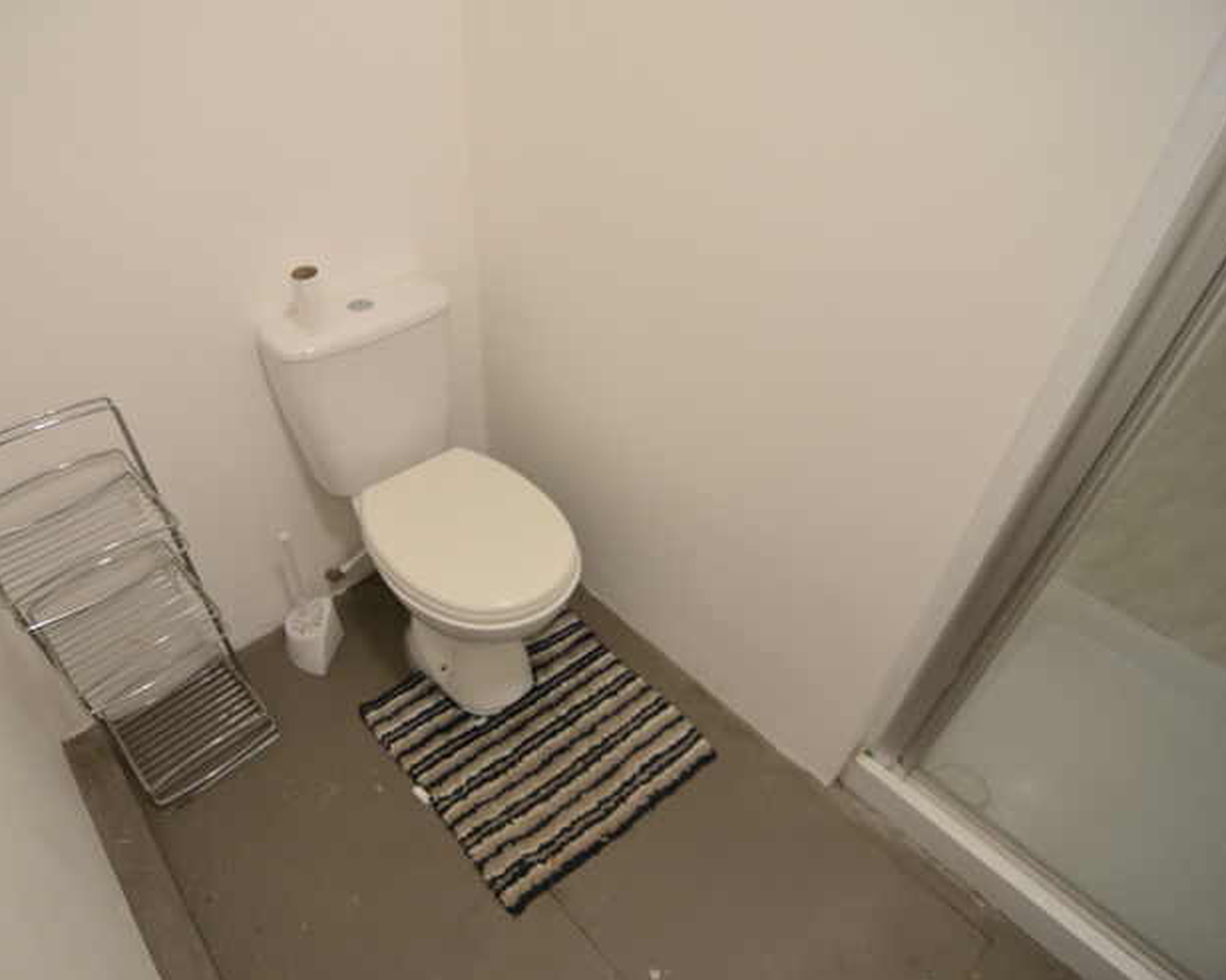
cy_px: 485
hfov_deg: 80.9
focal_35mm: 20
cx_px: 517
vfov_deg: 69.2
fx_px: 711
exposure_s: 1/40
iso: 800
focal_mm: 11
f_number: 3.2
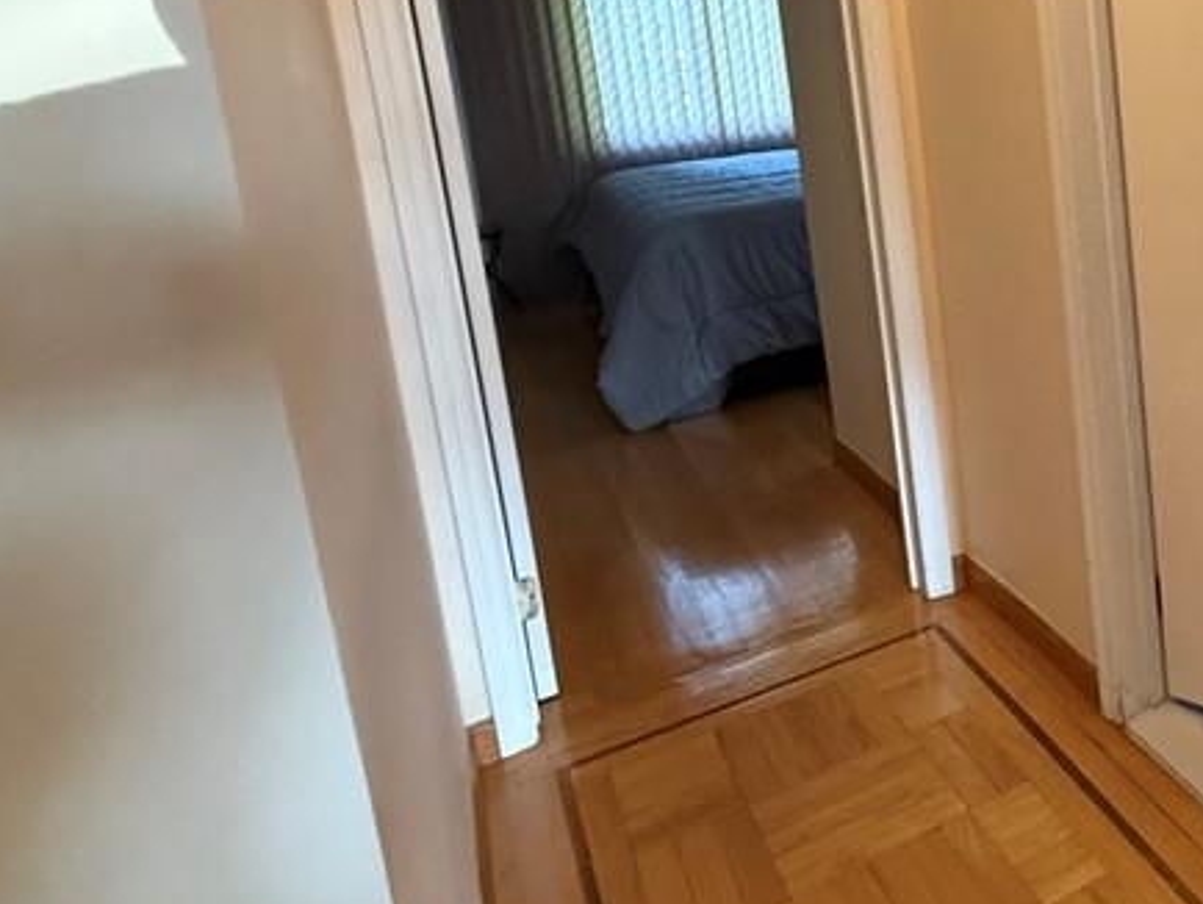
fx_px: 1147
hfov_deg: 43.7
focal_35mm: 33
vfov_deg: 41.2
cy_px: 183
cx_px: 1303
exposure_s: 1/60
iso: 640
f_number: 2.2
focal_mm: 2.22
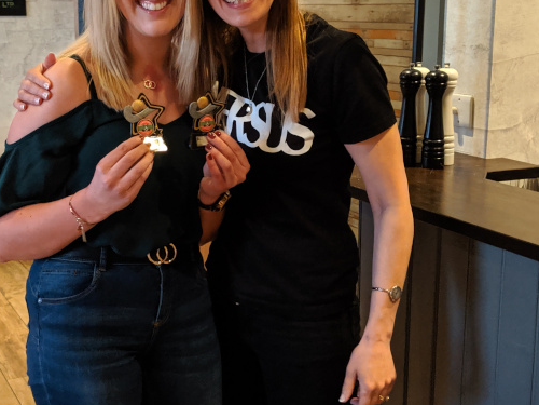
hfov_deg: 35.3
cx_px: 202
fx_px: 841
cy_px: 167
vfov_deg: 27.0
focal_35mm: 54
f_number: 1.8
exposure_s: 1/25
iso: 713
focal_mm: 4.44
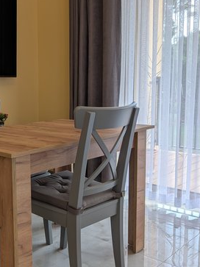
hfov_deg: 31.2
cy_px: 135
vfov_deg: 43.0
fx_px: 339
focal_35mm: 44
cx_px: 18
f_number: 1.68
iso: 22
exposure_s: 1/97.4
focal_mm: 6.9
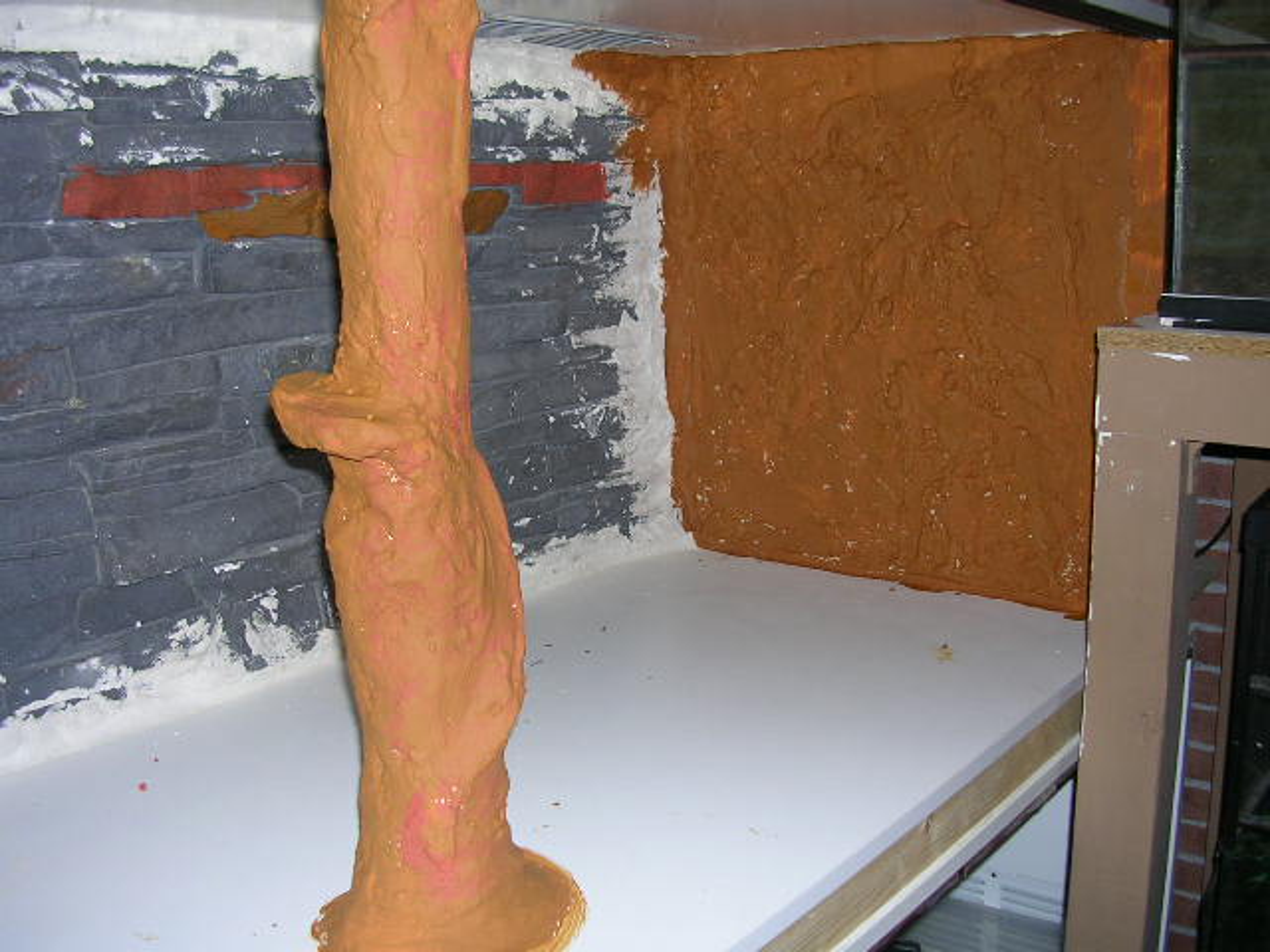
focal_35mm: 38
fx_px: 1394
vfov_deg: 37.7
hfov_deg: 49.0
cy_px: 476
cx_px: 635
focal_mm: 5.8
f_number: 2.8
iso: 50
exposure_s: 1/60.1
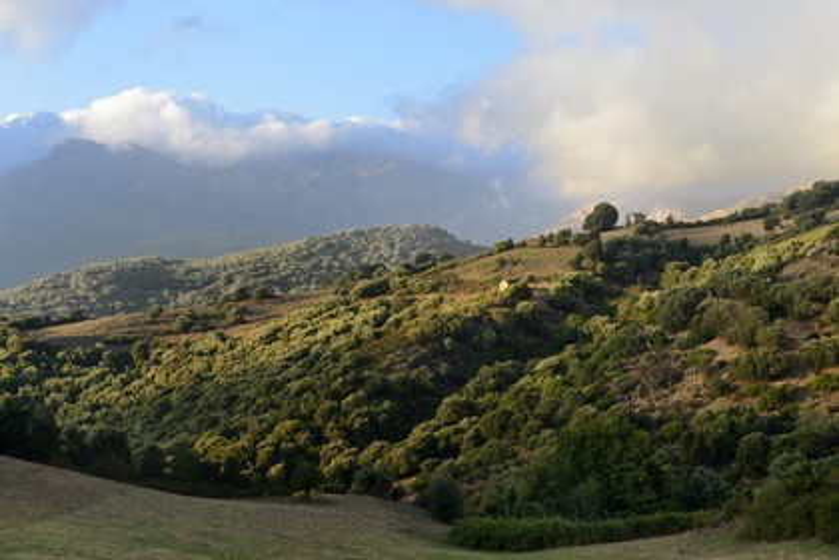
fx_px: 1305
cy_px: 280
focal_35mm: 56
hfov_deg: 35.6
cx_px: 420
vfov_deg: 24.2
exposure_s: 1/125
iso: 200
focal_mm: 56
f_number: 7.1
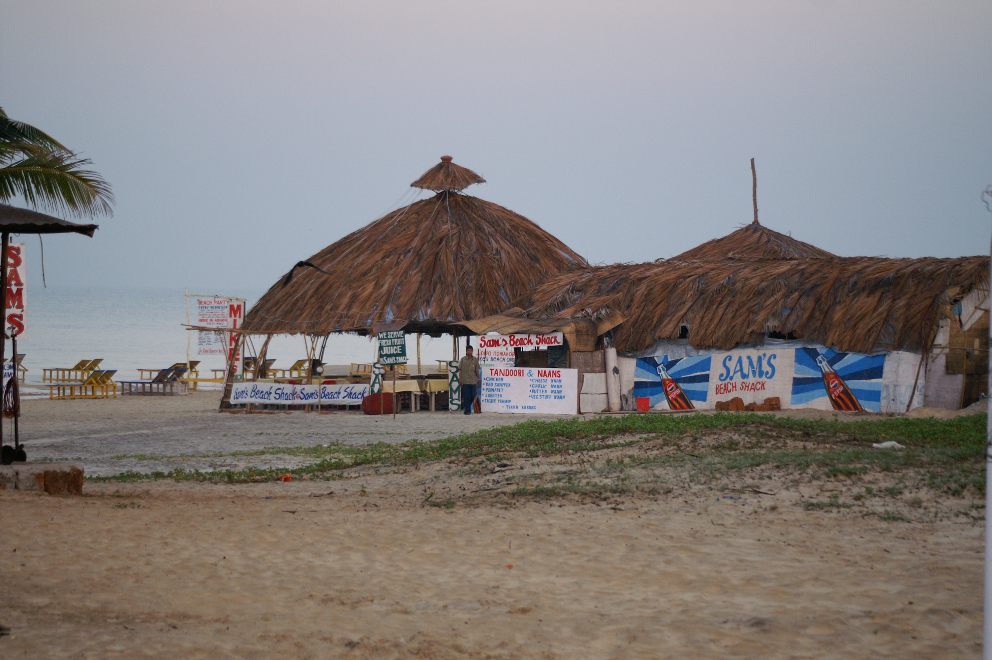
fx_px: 4130
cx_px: 496
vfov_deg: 9.1
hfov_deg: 13.7
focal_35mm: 150
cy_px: 330
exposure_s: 1/250
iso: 400
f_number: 4.5
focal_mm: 100
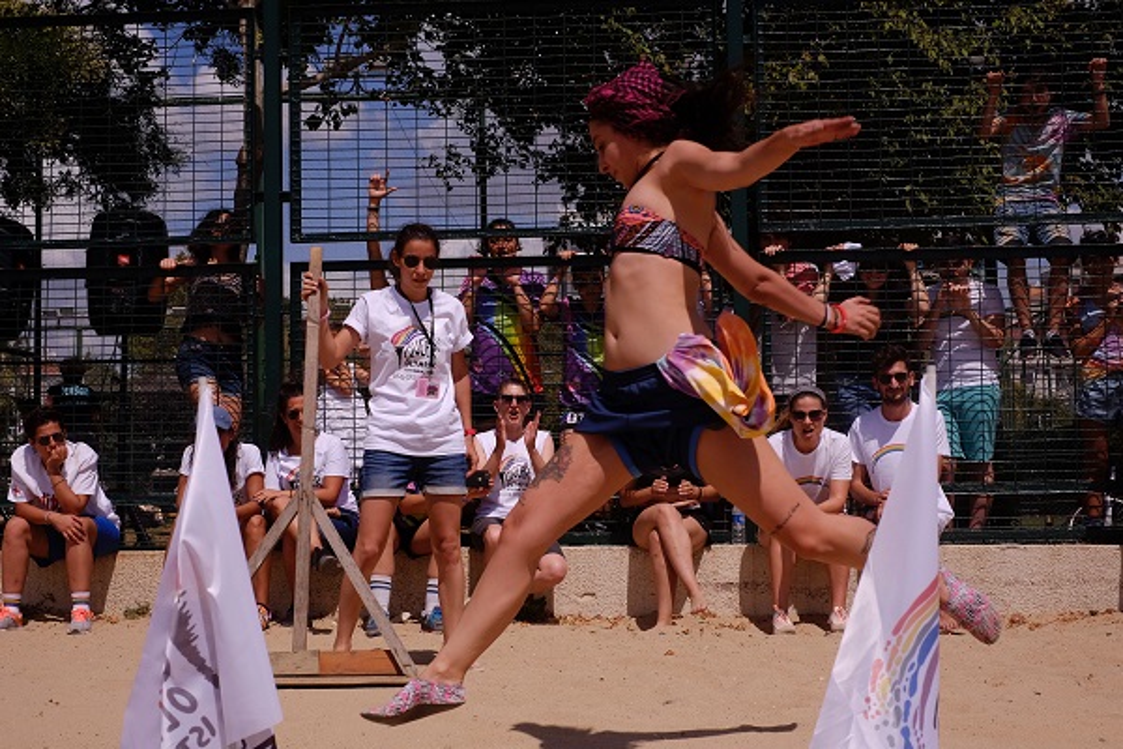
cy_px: 374
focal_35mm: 53
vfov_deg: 25.5
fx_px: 1653
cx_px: 562
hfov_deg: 37.5
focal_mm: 35
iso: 200
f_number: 9
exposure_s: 1/1000
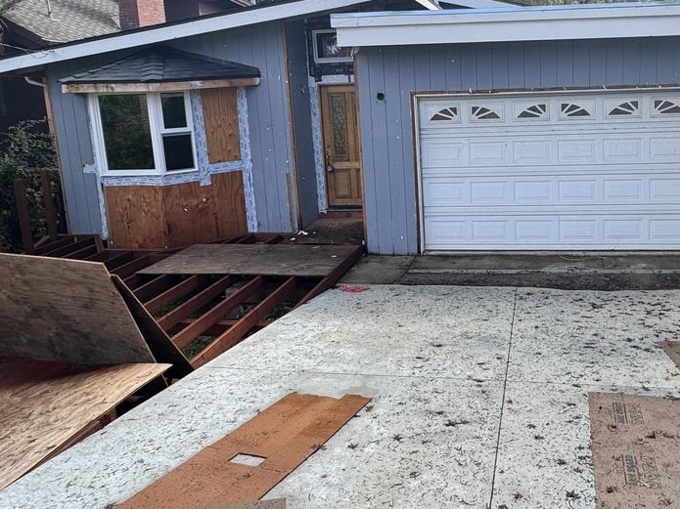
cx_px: 469
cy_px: 171
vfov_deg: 47.5
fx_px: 570
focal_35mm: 29
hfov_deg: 59.8
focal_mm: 2.22
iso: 40
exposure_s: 1/364
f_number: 2.2
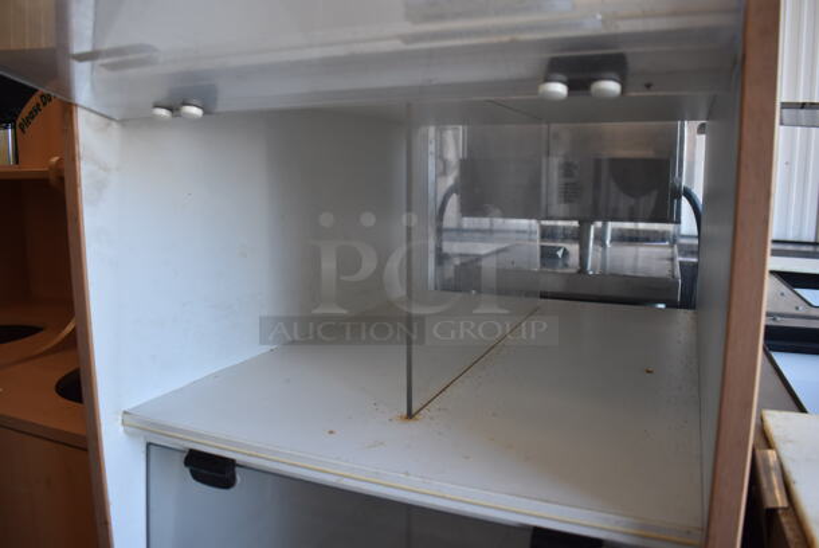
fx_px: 615
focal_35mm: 27
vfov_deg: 48.0
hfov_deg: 67.3
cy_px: 274
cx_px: 410
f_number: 3.5
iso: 800
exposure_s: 1/250
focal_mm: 18
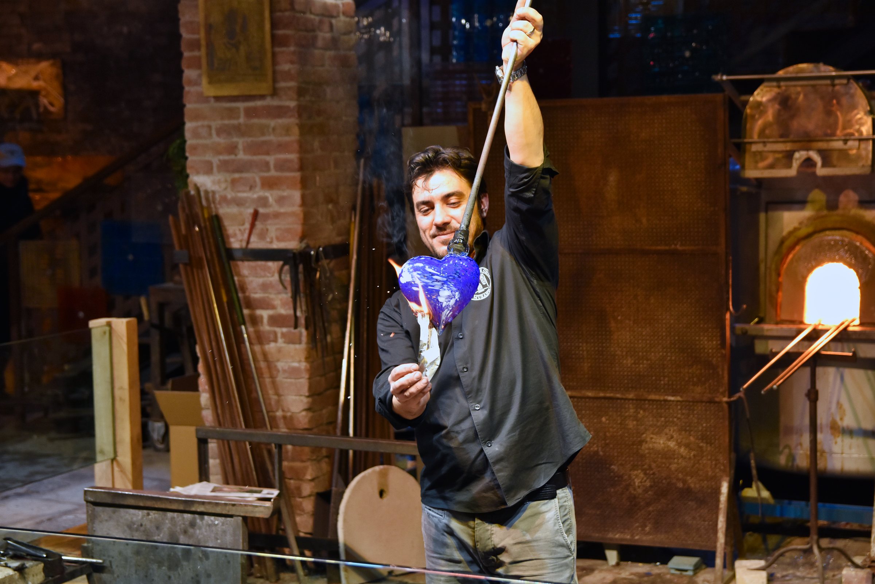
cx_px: 438
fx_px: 1823
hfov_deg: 27.0
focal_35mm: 75
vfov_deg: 18.2
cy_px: 292
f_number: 4
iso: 900
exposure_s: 1/80
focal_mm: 50
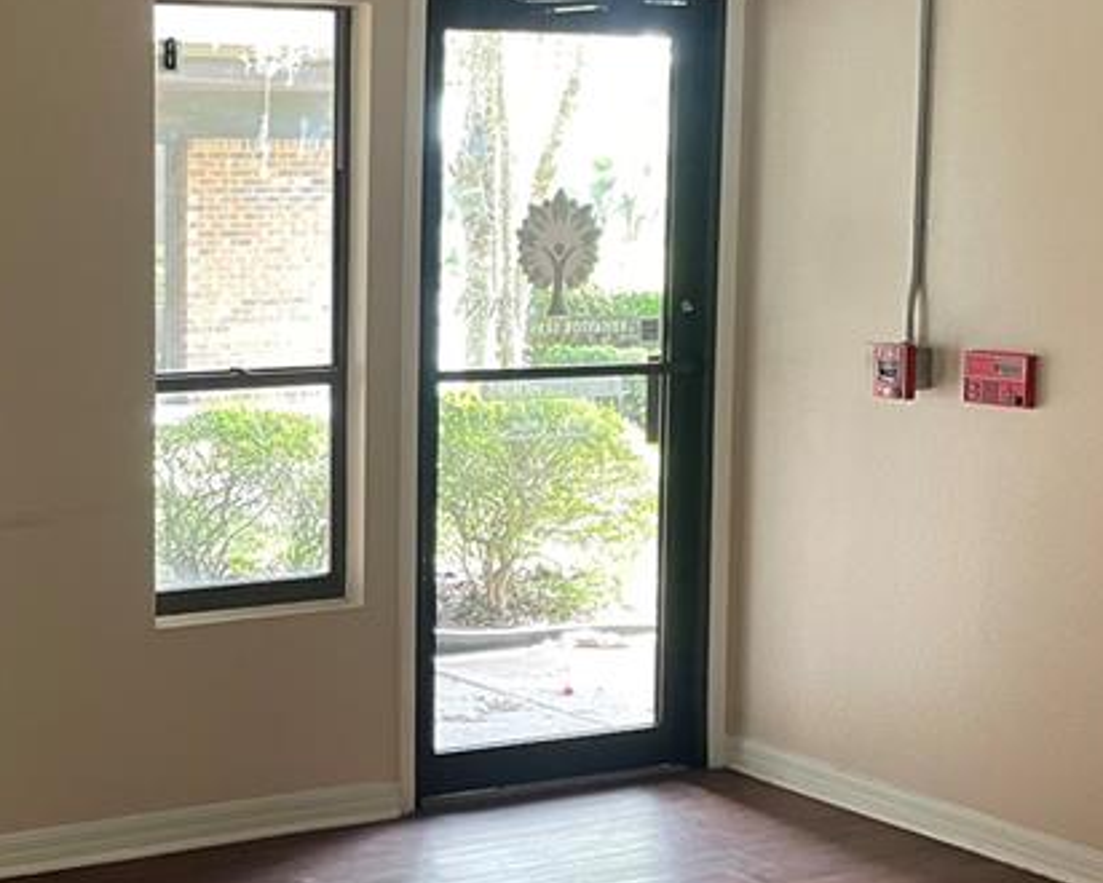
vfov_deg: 24.2
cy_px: 412
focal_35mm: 63
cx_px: 102
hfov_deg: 28.8
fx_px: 2058
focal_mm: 4.2
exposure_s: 1/60
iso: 200
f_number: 1.6
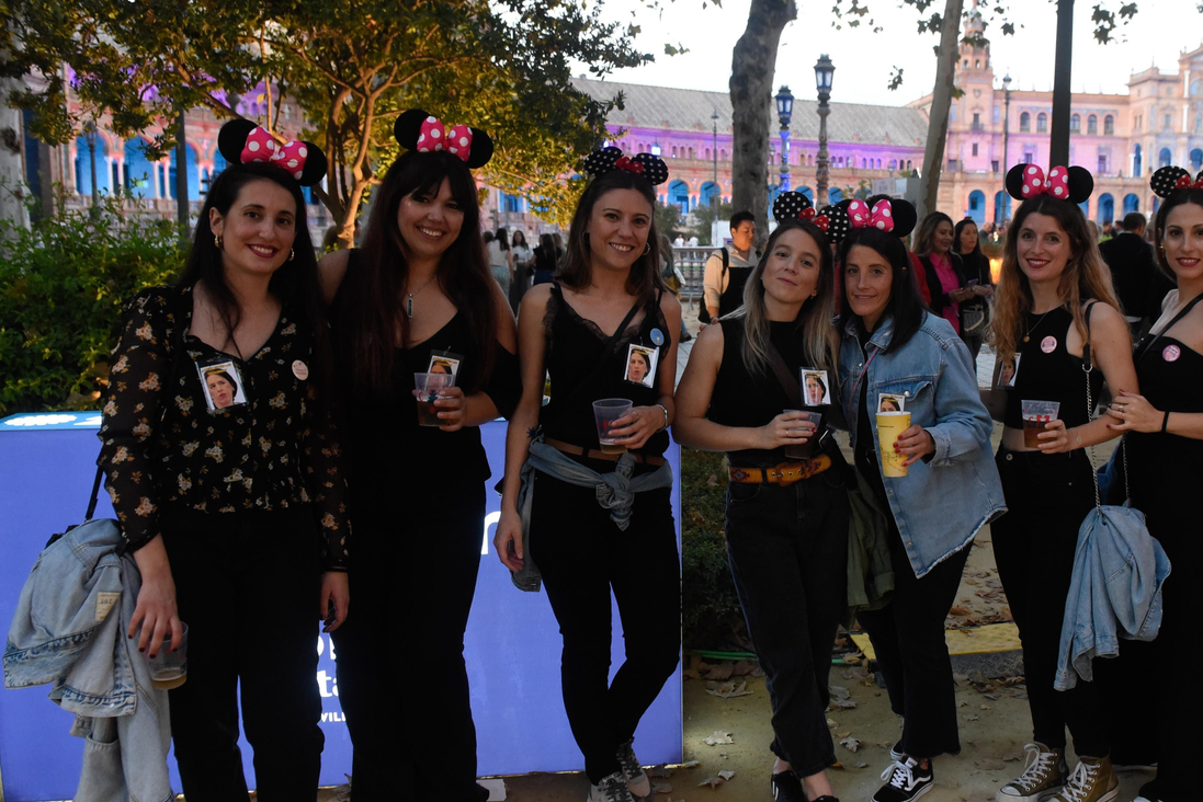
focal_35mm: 35
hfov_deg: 53.4
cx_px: 796
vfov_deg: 37.9
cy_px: 414
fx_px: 1170
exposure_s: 1/100
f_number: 4
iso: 3200
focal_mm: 24
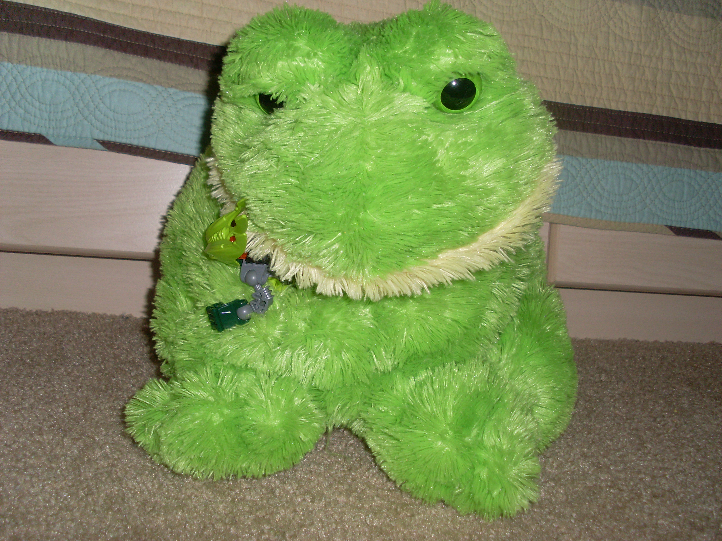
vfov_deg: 37.7
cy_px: 270
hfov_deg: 49.0
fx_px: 793
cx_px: 361
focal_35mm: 38
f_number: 7.7
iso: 100
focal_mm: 6.3
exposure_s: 1/45
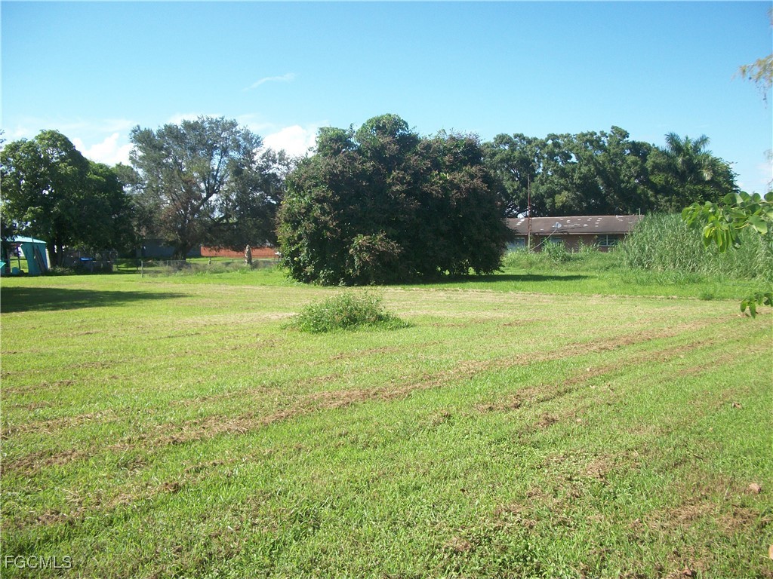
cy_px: 290
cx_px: 386
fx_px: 715
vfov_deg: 44.2
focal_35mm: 32
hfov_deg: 56.8
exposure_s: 1/125
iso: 80
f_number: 8.8
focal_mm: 5.7
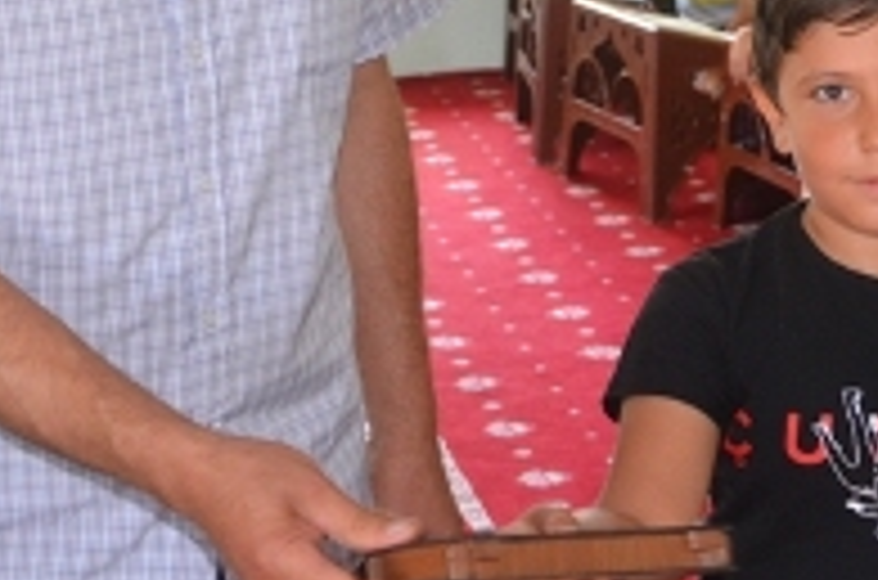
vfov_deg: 11.5
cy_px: 76
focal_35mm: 118
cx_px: 158
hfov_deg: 17.2
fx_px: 2871
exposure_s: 1/60
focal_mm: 24
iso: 800
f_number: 3.8
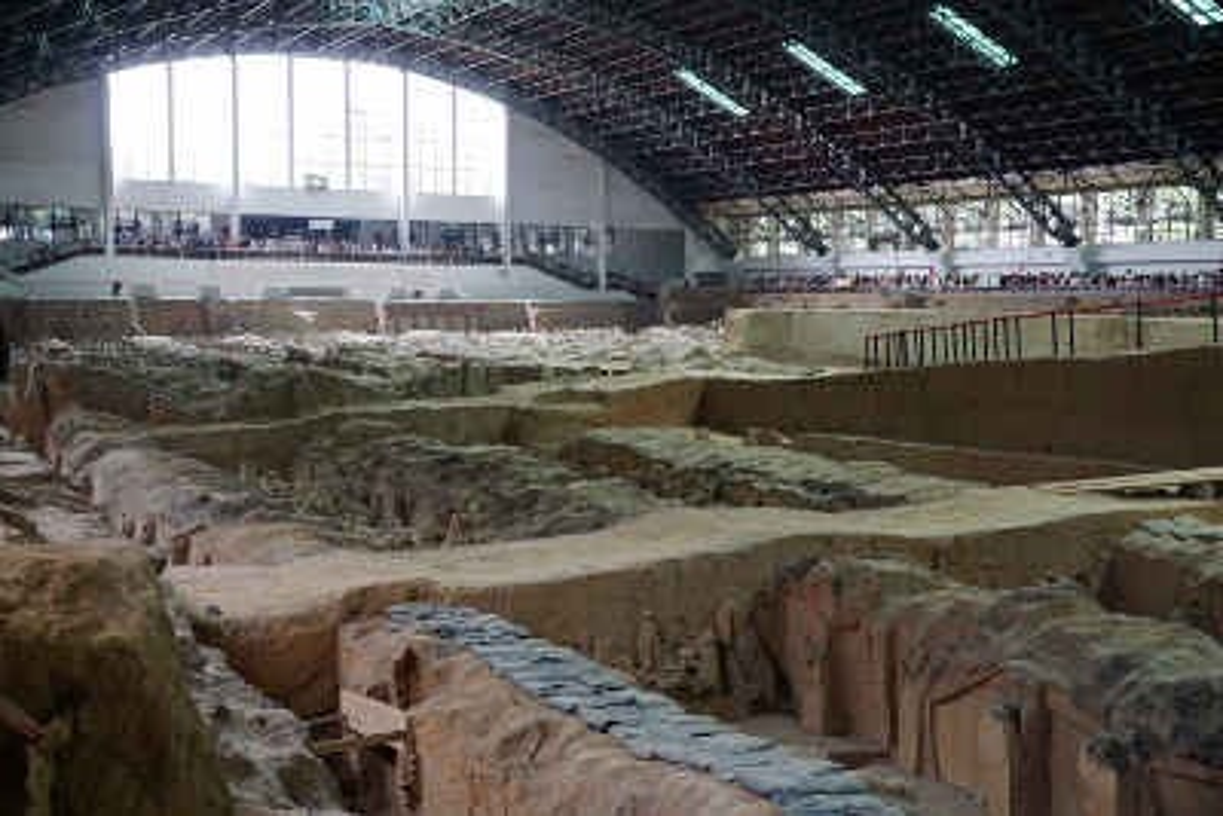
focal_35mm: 42
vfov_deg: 31.9
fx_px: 1427
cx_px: 612
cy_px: 408
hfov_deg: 46.4
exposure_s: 1/60
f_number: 4
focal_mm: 28
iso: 800
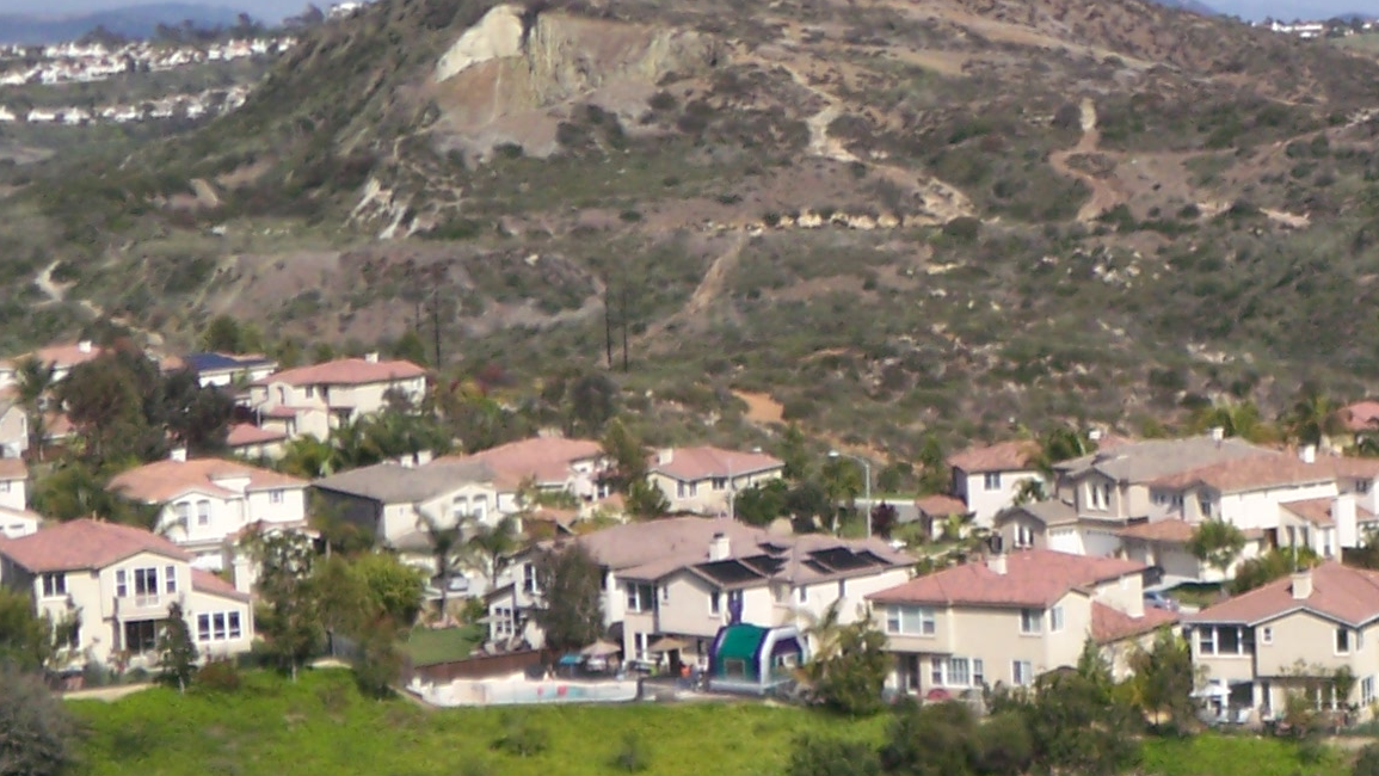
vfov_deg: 10.7
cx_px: 1454
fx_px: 4132
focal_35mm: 113
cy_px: 351
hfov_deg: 18.3
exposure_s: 1/640
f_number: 3.9
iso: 50
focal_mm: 6.4
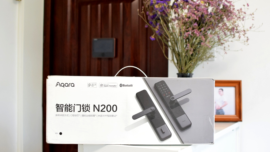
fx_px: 412
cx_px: 137
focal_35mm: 58
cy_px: 77
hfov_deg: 36.3
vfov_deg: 20.9
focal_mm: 35
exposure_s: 1/125
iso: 1800
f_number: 4
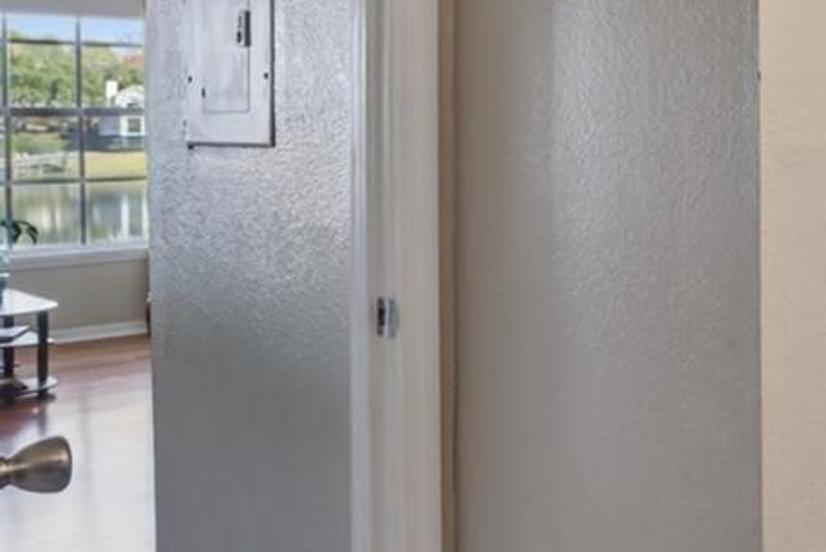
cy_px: 141
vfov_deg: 27.2
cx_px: 1157
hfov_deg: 29.4
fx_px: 1125
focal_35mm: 49
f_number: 8
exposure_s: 1/20
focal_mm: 14
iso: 400
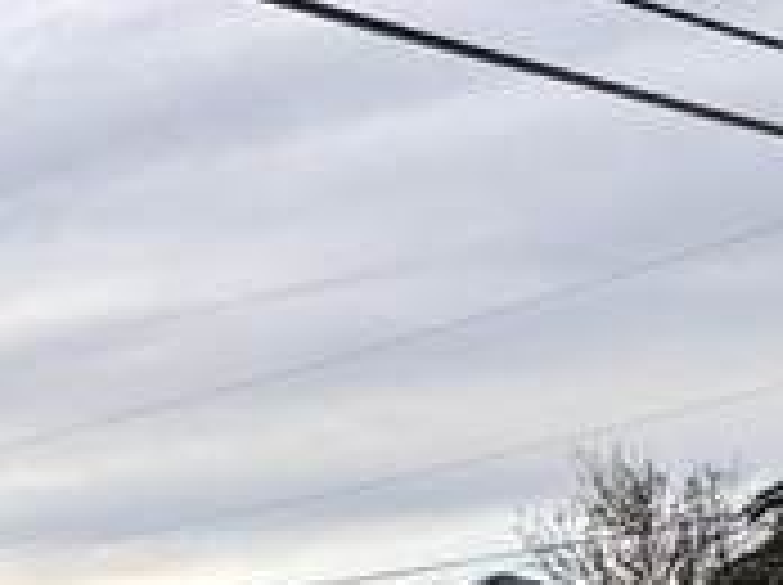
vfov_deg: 13.3
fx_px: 2327
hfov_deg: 14.7
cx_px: -900
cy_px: 963
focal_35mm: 103
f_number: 2.2
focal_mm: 2.22
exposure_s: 1/281
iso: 40
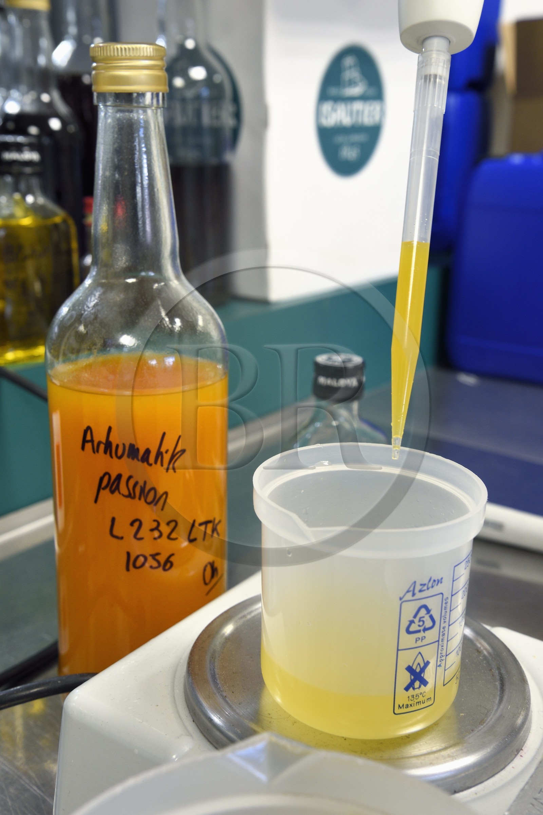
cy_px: 408
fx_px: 1019
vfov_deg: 43.6
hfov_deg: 29.8
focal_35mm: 45
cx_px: 272
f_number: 9
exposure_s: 1/20
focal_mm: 45
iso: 800
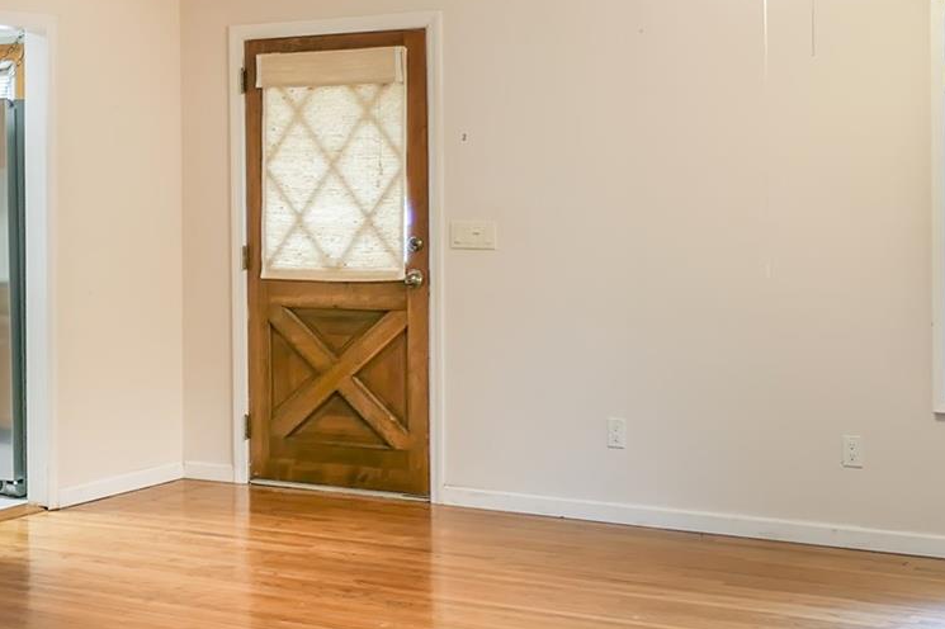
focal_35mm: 66
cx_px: 38
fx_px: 1732
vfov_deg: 20.6
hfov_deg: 28.9
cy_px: 240
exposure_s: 1/125
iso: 125
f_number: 1.4
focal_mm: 8.8
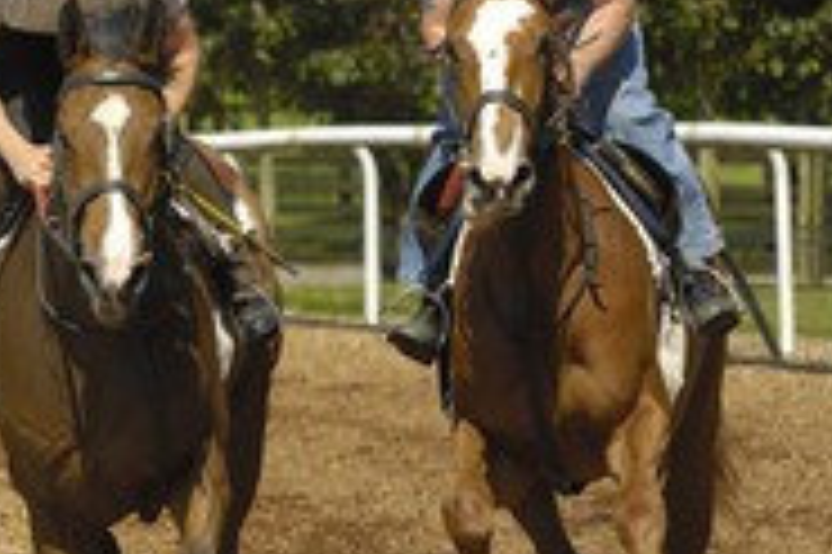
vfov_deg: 3.4
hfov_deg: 5.0
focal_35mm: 409
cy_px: 176
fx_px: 9444
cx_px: 52
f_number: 4.5
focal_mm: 120
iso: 100
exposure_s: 1/640
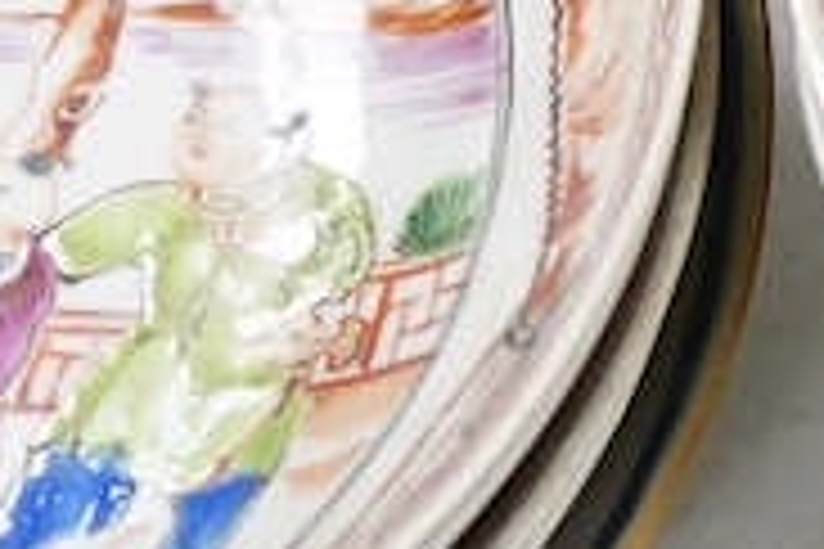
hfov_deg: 7.5
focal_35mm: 276
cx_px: 471
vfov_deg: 5.0
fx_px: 6317
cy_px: -148
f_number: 4
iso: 2500
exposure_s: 1/250
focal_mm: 30
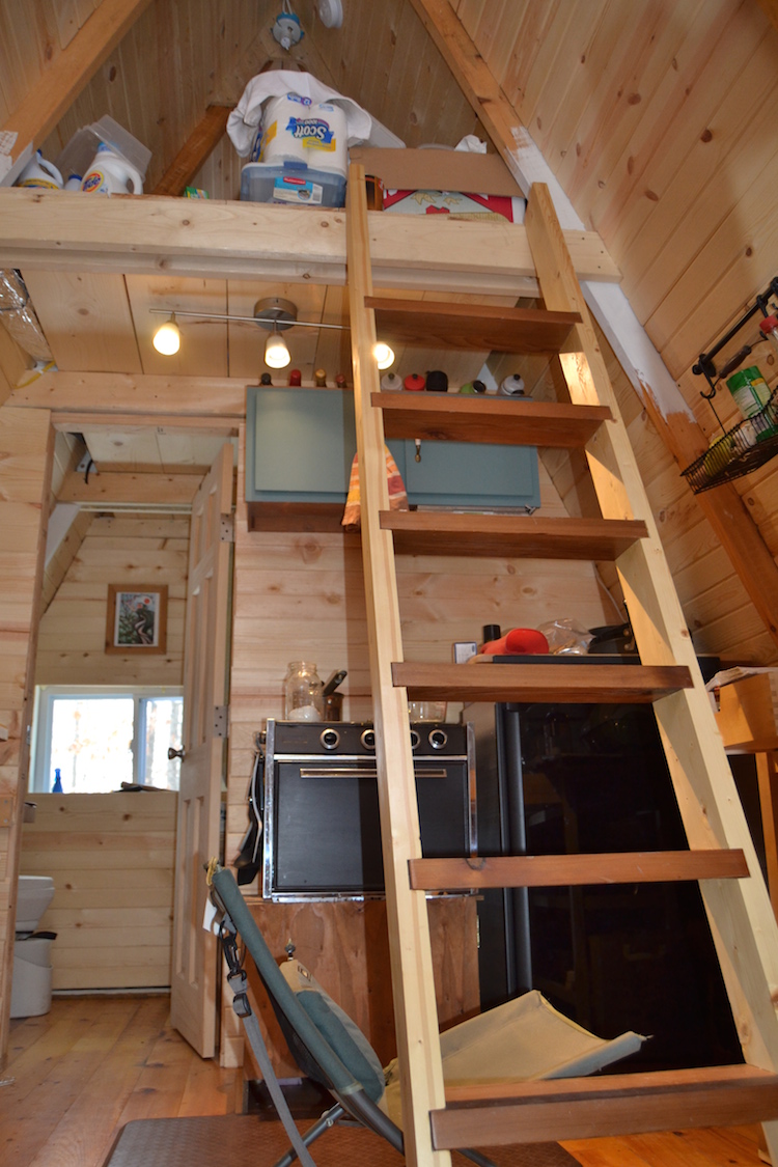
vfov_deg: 67.4
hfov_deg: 47.9
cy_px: 584
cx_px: 389
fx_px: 875
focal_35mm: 27
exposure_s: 1/60
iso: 800
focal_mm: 18
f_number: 3.5
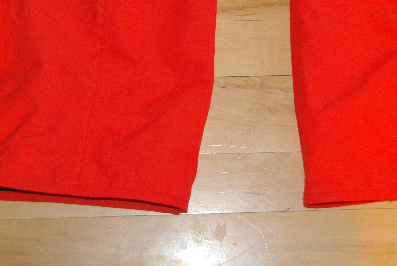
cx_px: 251
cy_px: 38
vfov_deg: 16.3
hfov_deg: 24.4
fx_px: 916
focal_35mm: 83
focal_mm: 29.38
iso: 1600
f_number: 4
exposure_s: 1/45
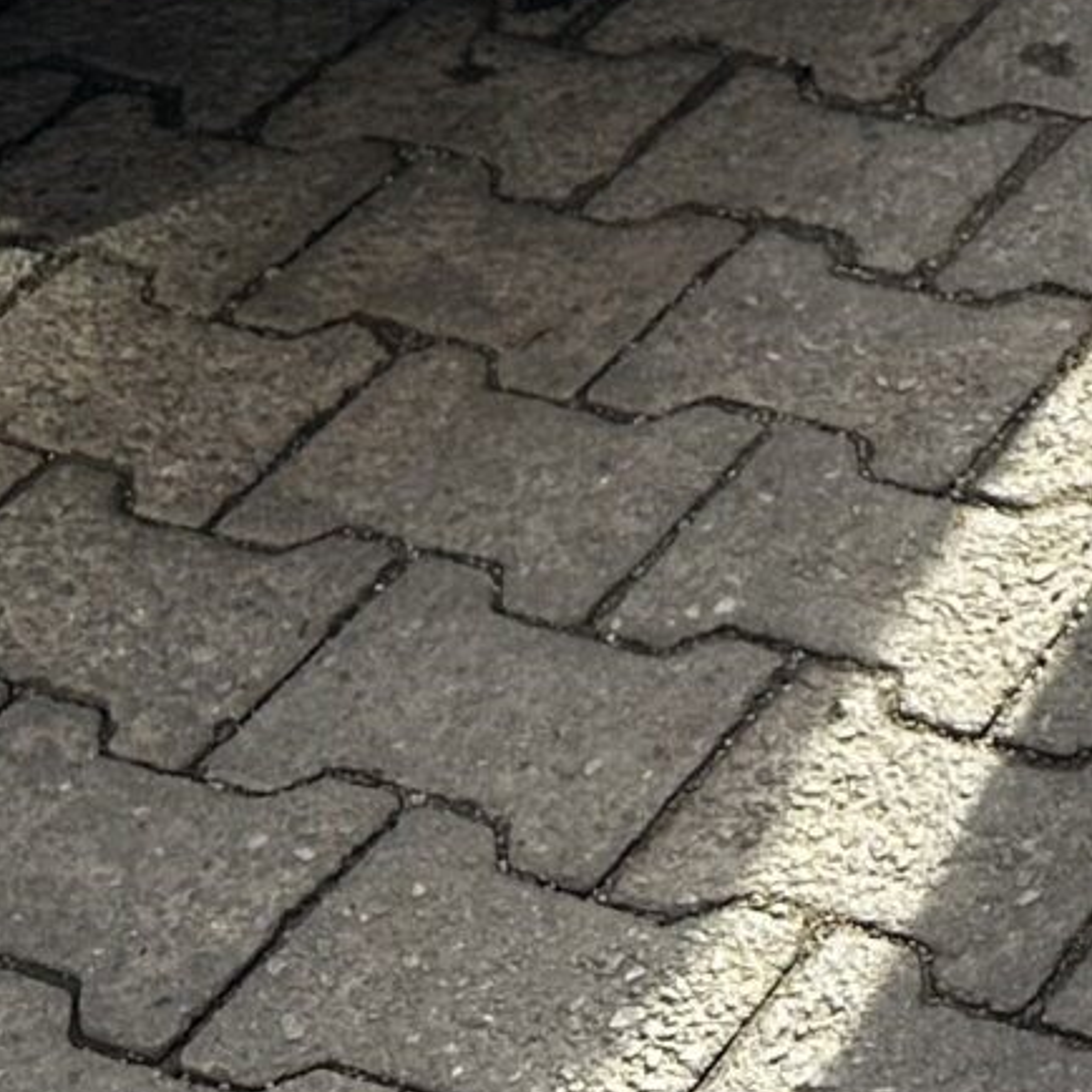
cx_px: 1922
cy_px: -762
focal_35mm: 125
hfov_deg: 12.8
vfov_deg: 12.9
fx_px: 4461
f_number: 1.78
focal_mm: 6.86
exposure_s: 1/836
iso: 80
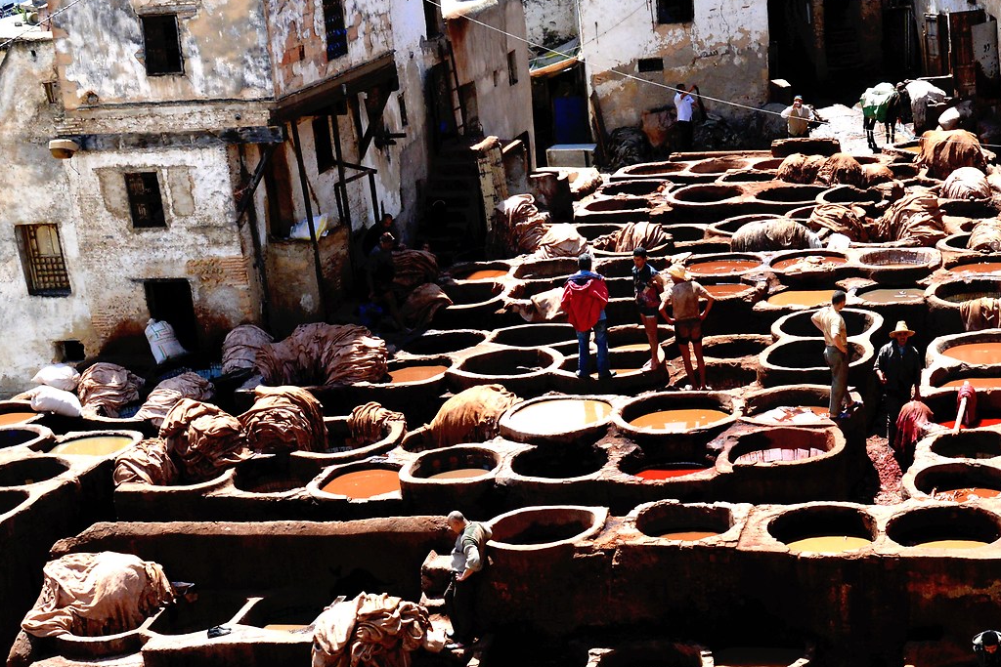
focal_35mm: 75
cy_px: 501
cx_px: 647
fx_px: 2086
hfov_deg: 26.9
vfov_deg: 18.1
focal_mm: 32
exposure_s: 1/640
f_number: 11
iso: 800
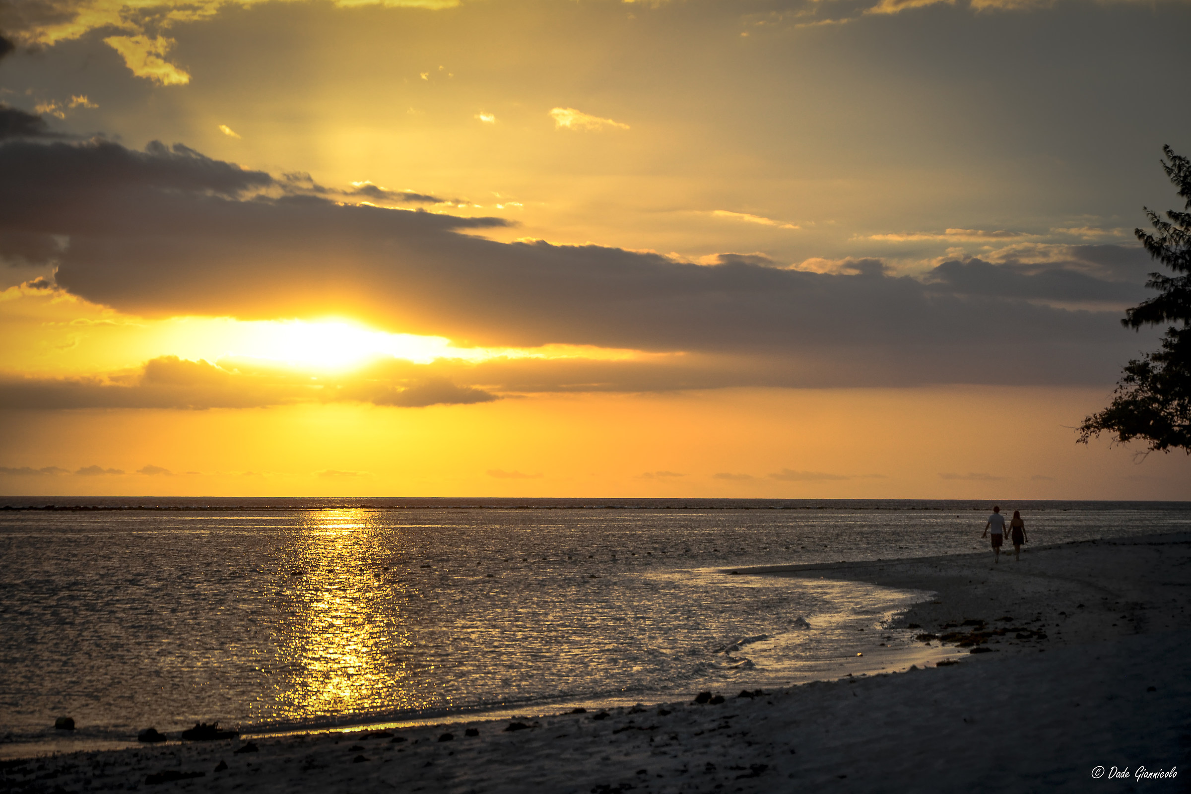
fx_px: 3722
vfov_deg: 12.2
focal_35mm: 112
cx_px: 596
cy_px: 397
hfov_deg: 18.2
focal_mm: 75
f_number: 5.3
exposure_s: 1/500
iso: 320
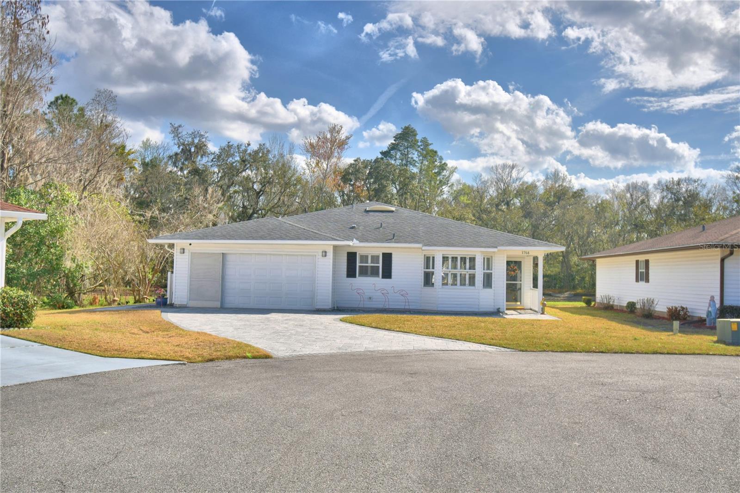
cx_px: 370
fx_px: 616
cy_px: 246
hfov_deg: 61.9
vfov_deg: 43.6
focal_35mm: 30
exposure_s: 1/1250
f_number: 5.6
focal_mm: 20
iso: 100
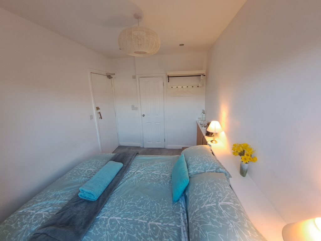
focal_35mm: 13
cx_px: 160
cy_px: 120
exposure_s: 1/50
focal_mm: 1.74
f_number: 2.2
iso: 125
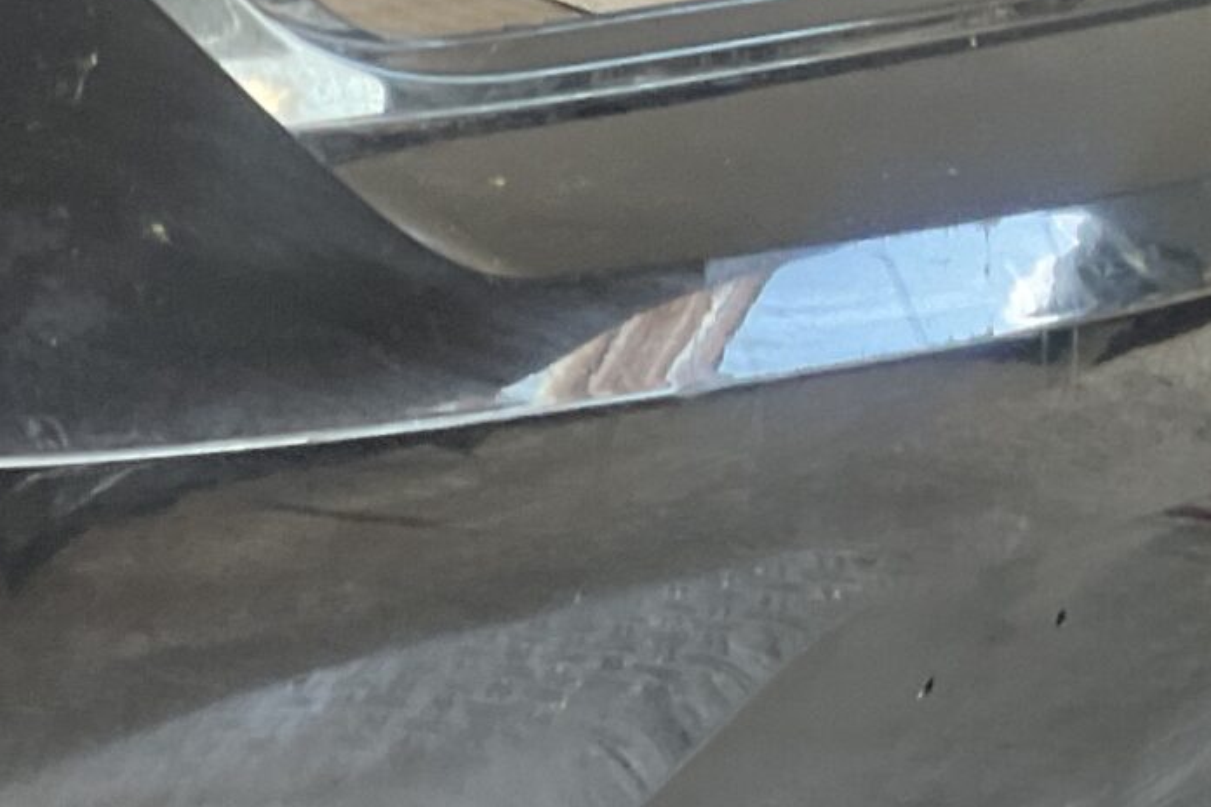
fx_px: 3734
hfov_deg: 16.2
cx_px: -807
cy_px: 614
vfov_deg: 12.3
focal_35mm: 111
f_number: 1.8
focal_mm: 3
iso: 50
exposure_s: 1/50
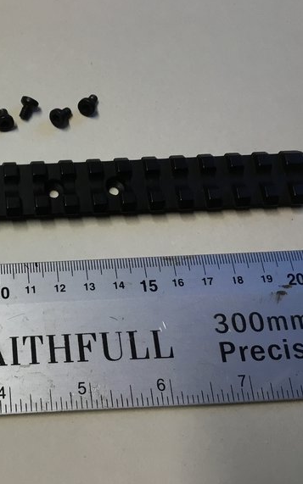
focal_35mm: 46
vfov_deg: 43.5
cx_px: 6
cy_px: 237
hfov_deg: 26.6
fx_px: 608
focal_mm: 3.3
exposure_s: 1/33
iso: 32
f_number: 2.4
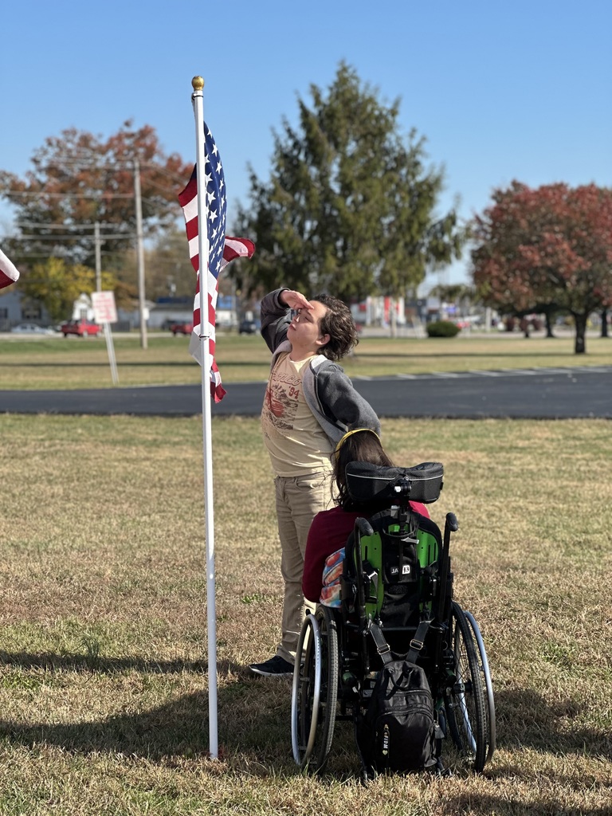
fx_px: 1815
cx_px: 306
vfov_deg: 25.3
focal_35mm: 77
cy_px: 408
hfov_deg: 19.1
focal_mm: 9
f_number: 2.8
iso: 32
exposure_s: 1/544
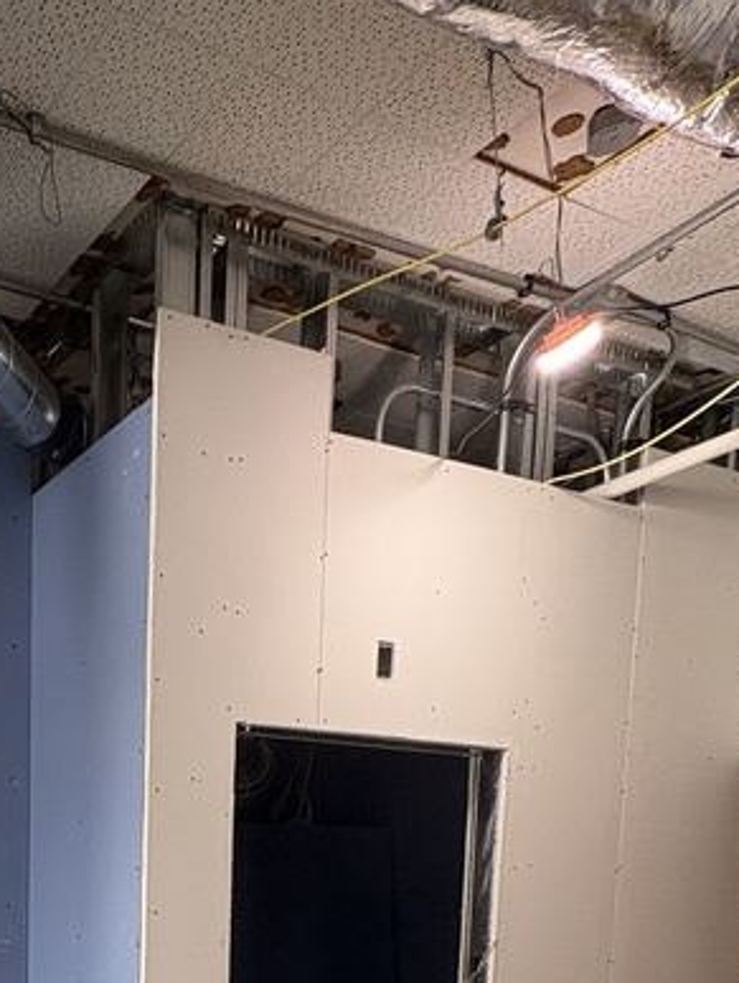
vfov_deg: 40.9
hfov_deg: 33.6
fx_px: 1051
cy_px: 1064
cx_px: -76
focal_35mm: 37
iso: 125
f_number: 2.2
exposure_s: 1/60
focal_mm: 2.22
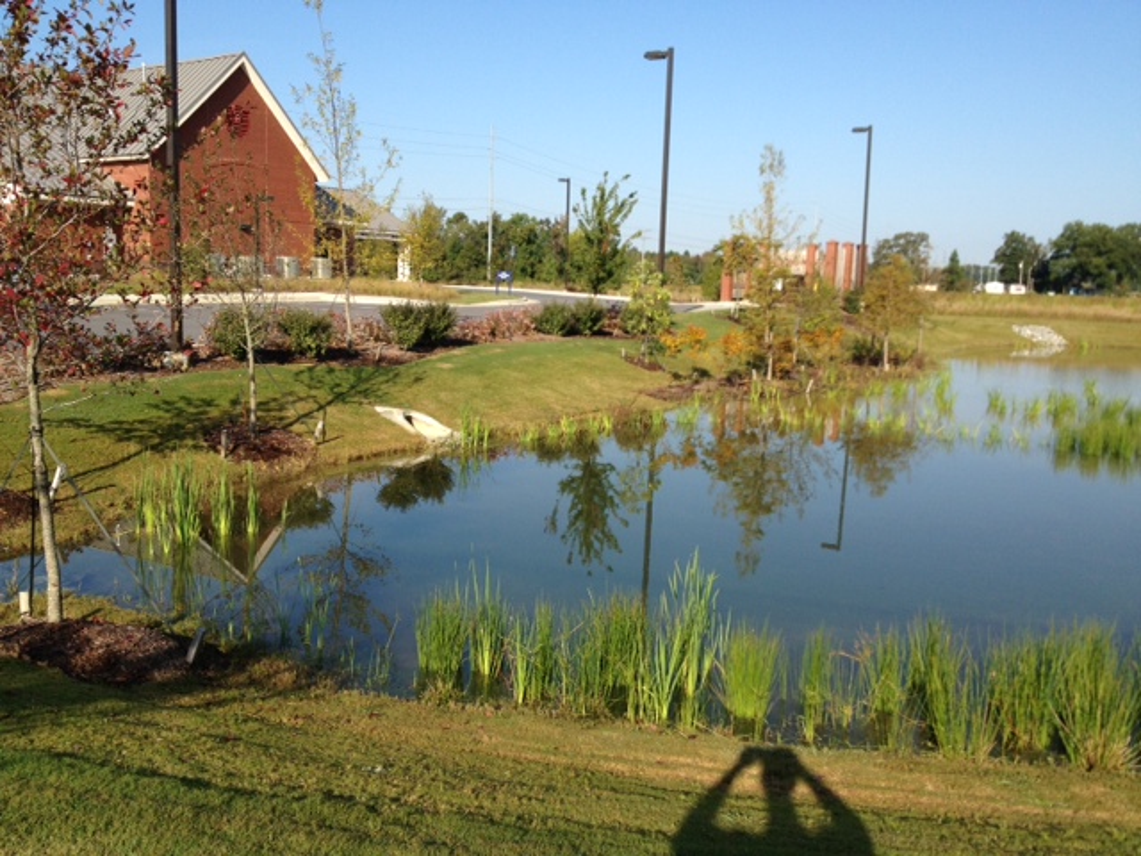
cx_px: 570
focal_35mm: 35
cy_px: 428
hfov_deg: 52.6
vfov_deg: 40.7
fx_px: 1154
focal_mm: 4.28
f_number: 2.4
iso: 50
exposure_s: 1/1381
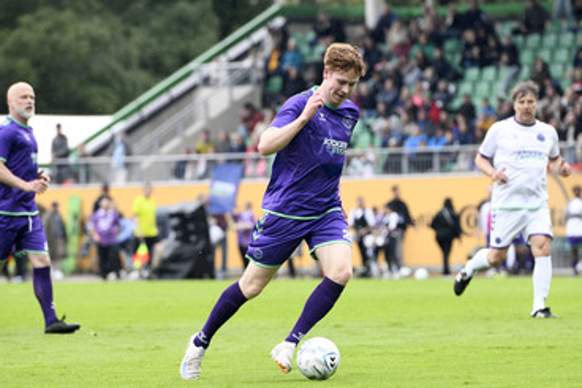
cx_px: 301
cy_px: 209
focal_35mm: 245
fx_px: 3959
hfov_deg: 8.4
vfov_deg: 5.6
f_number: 5
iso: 1000
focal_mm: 200
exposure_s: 1/2000
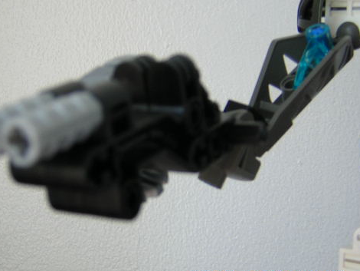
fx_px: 666
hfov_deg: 30.1
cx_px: 126
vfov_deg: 23.0
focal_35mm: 64
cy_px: 135
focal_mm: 6.1
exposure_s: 1/34.6
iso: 100
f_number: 2.9
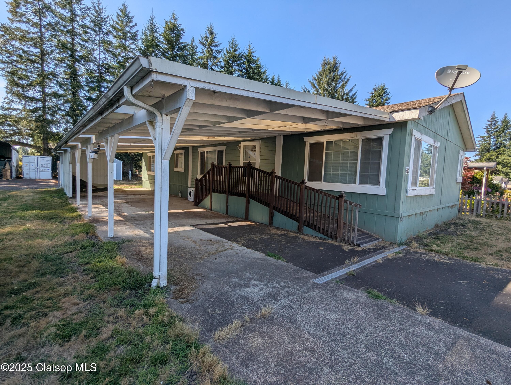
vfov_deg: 78.2
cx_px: 256
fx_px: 236
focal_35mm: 16
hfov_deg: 94.4
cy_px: 192
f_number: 2.2
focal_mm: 2.35
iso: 37
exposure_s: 1/845
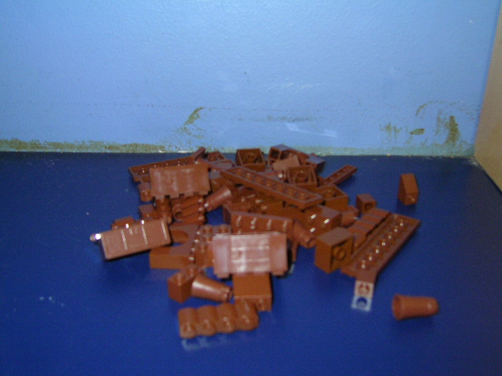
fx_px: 522
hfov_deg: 51.4
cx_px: 251
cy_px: 188
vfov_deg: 39.7
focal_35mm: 36
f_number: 2.8
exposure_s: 1/30
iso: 100
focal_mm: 5.6
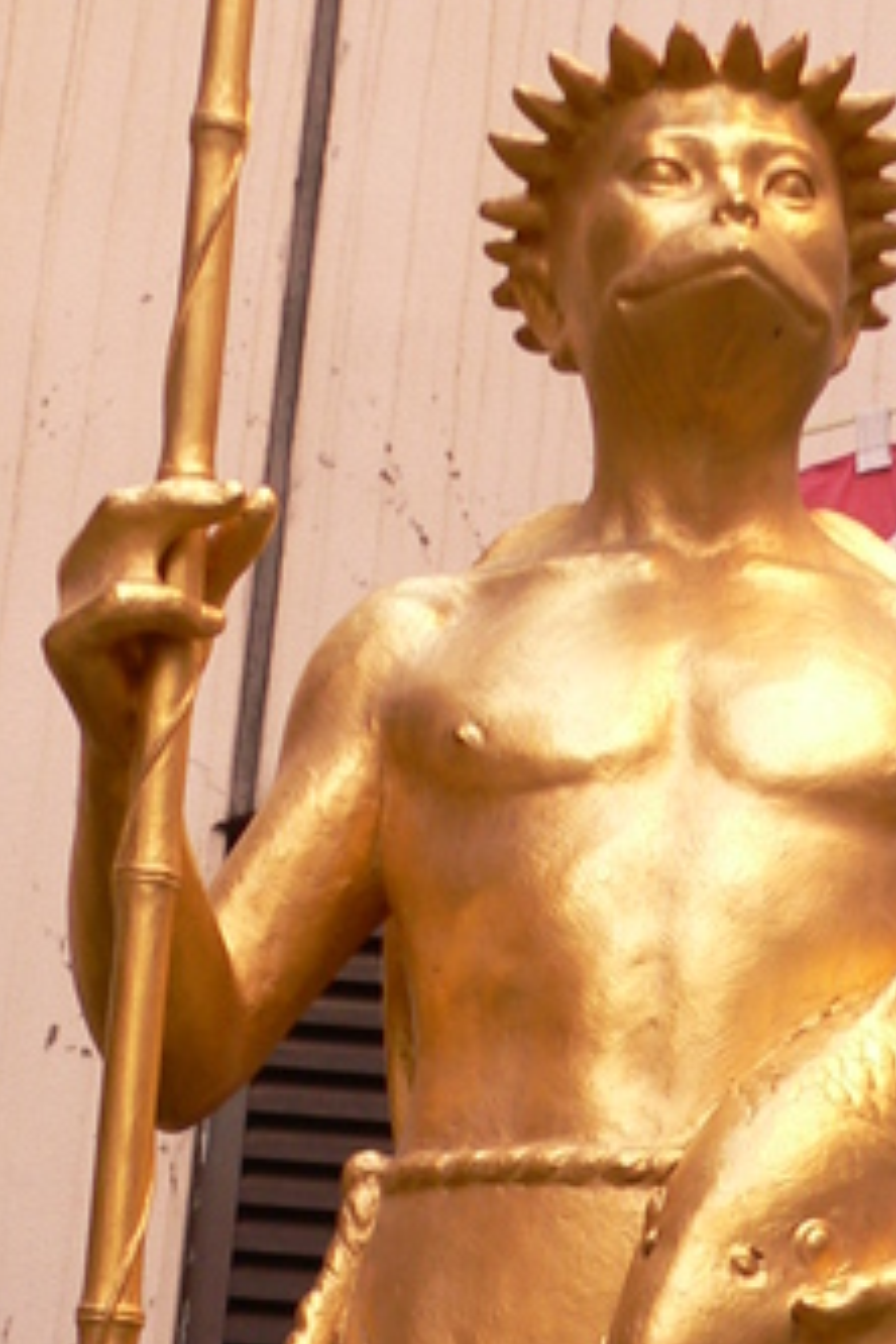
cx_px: 630
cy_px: 1750
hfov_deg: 13.0
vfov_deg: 18.1
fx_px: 3920
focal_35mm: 105
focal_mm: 6
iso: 80
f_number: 2.8
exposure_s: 1/60
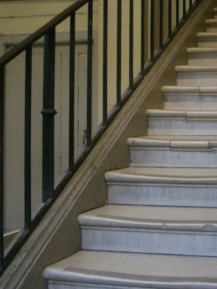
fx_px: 644
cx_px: 206
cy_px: 70
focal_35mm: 77
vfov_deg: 25.0
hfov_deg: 18.7
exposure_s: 1/50
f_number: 2.8
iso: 436
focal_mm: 6.2
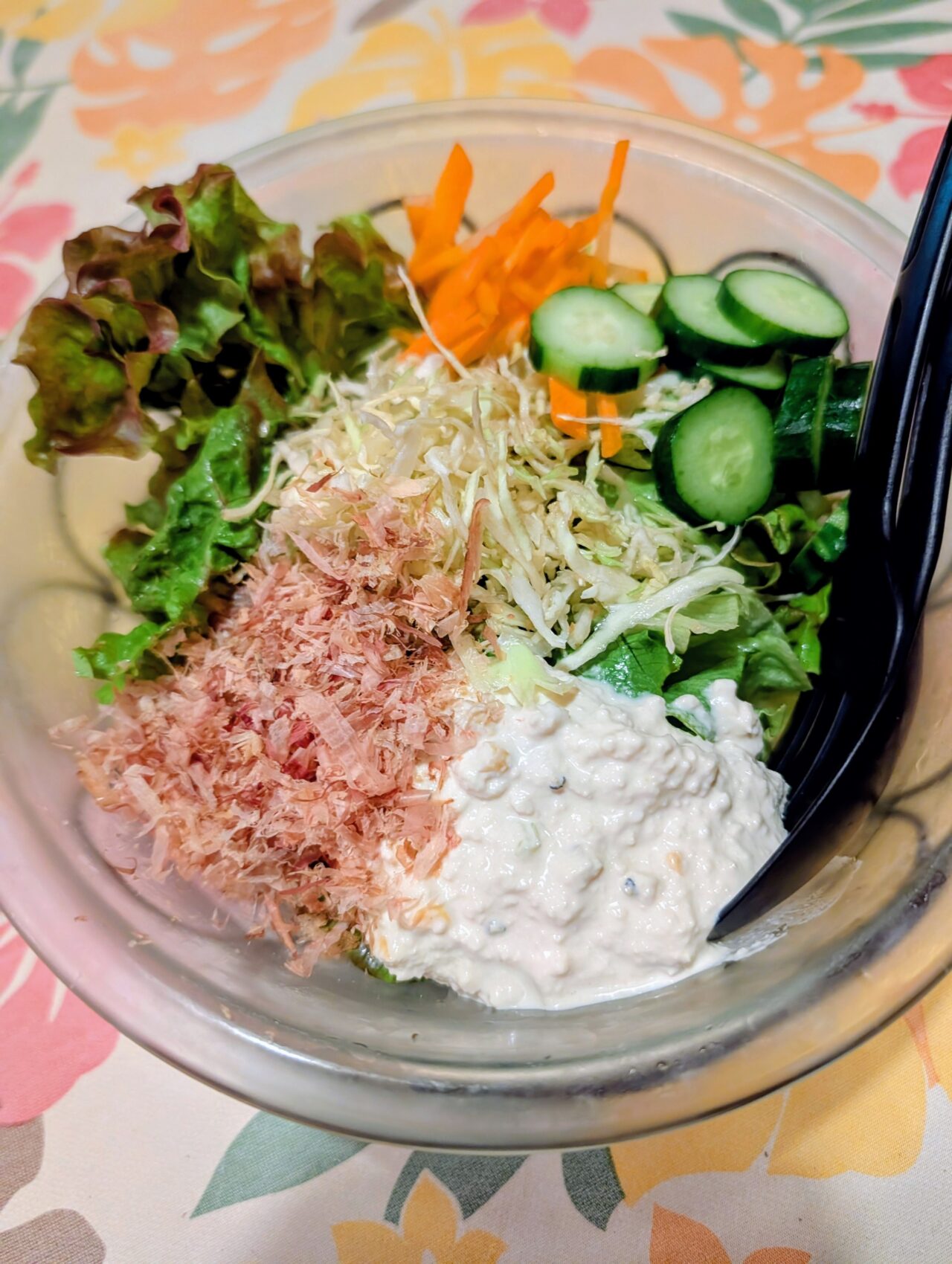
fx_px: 878
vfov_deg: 71.5
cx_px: 476
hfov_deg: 56.9
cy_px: 632
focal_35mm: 24
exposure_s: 1/50
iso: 944
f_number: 1.68
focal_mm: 6.9
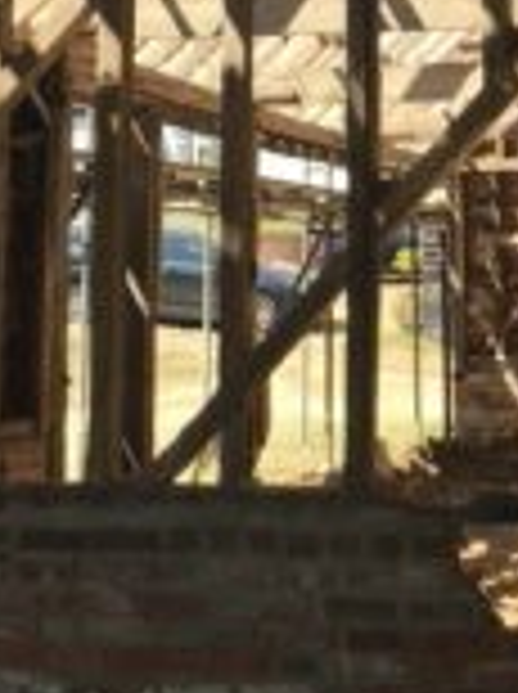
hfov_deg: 15.9
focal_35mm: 92
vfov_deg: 20.7
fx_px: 1841
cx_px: 385
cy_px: 20
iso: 20
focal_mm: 3.99
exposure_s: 1/694
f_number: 1.8
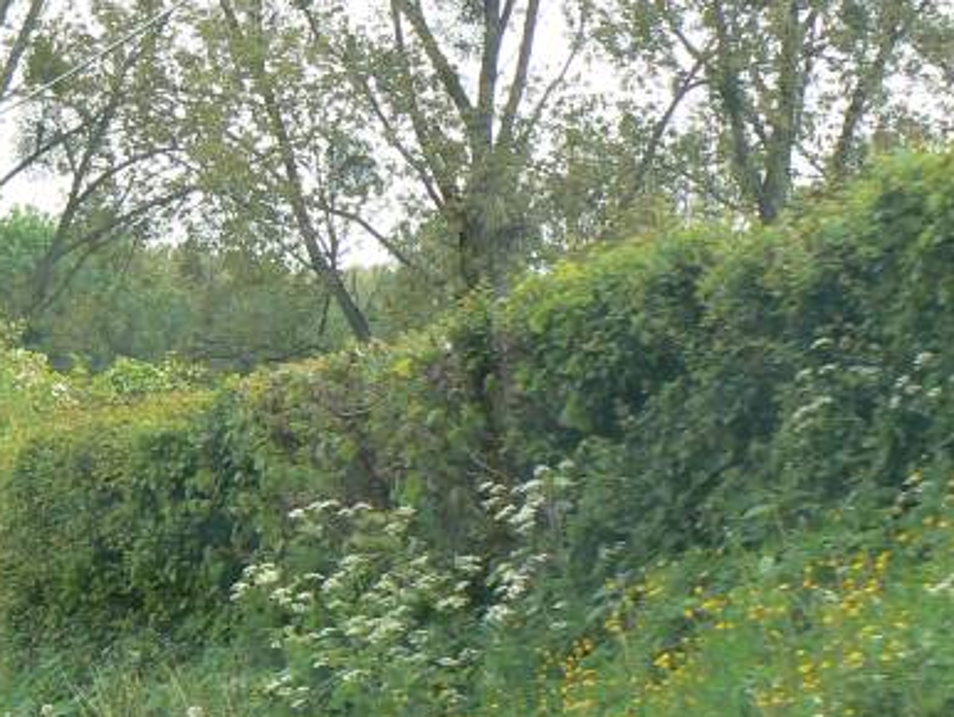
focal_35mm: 226
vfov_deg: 6.6
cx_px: -101
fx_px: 6232
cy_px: 711
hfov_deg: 8.7
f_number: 5
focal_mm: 16.2
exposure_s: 1/100
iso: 80
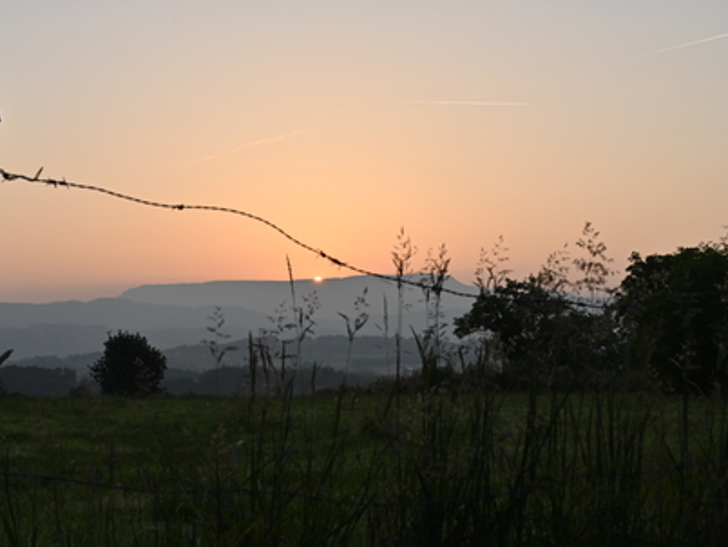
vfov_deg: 26.6
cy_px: 276
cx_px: 321
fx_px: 1157
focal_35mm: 55
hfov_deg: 34.9
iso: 100
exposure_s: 1/80
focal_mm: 50
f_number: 16
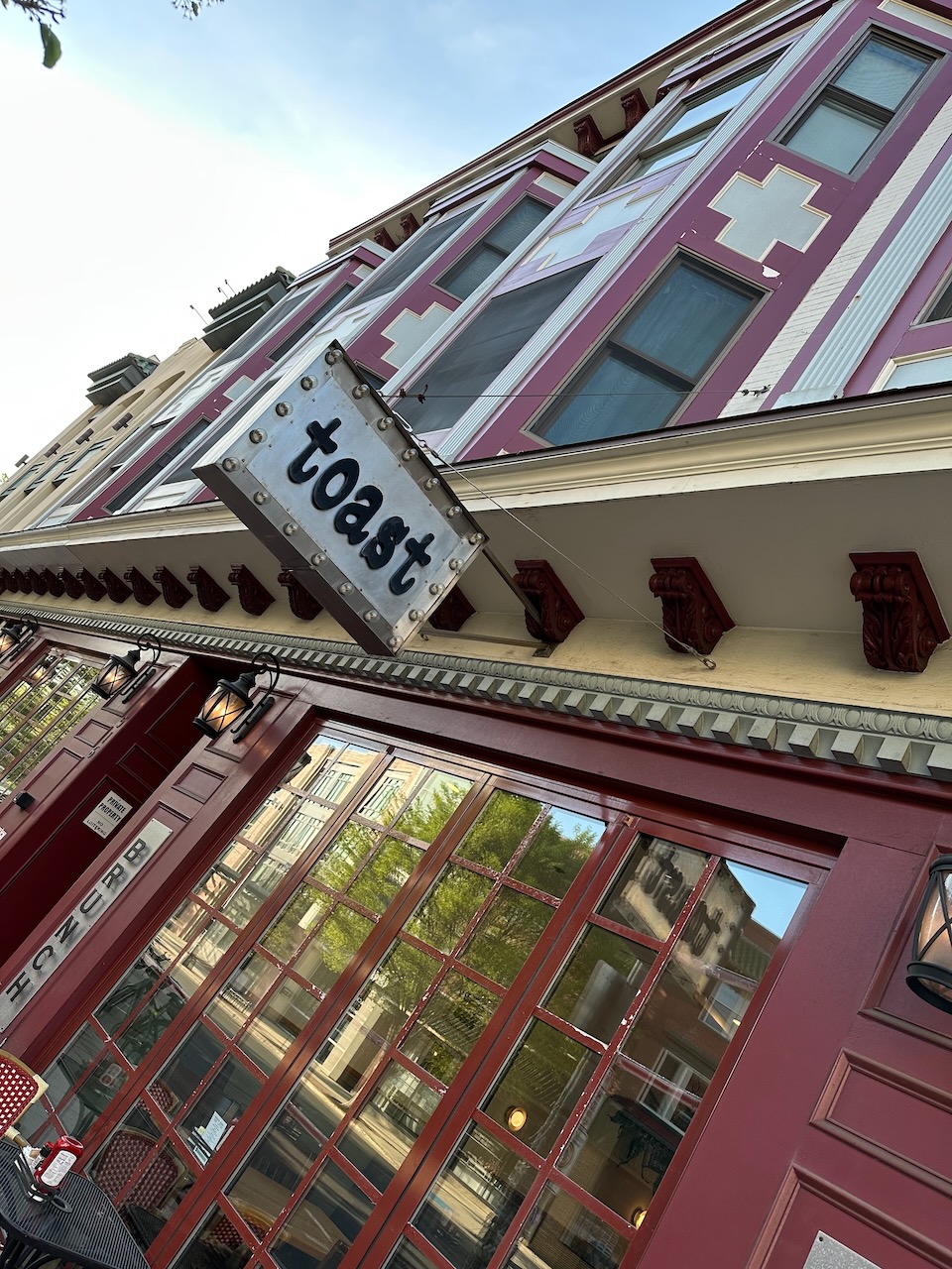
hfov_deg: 56.8
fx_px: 880
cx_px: 476
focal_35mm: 24
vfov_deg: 71.6
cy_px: 634
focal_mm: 6.86
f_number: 1.78
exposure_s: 1/552
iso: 80
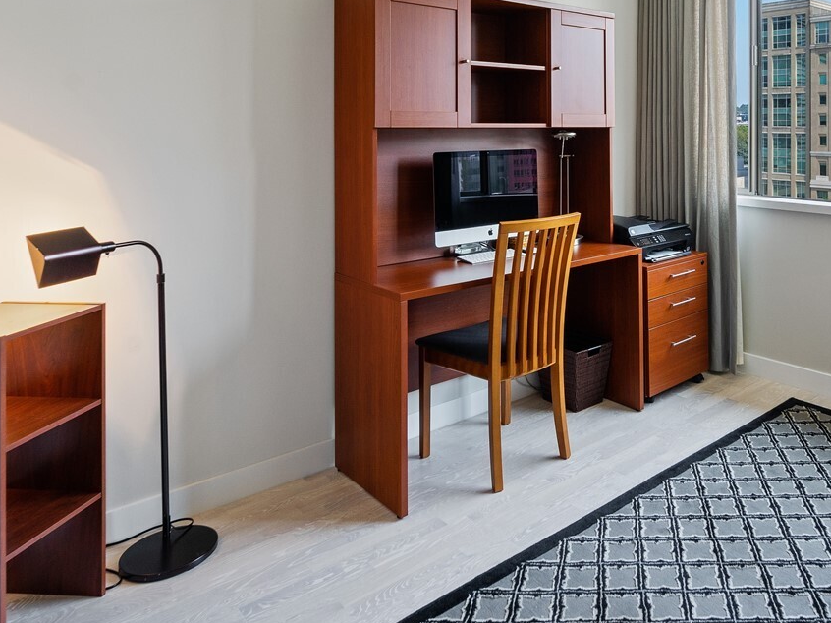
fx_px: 648
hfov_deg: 62.4
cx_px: 601
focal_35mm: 27
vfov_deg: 48.4
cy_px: 122
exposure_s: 1/8
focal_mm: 14
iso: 200
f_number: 8
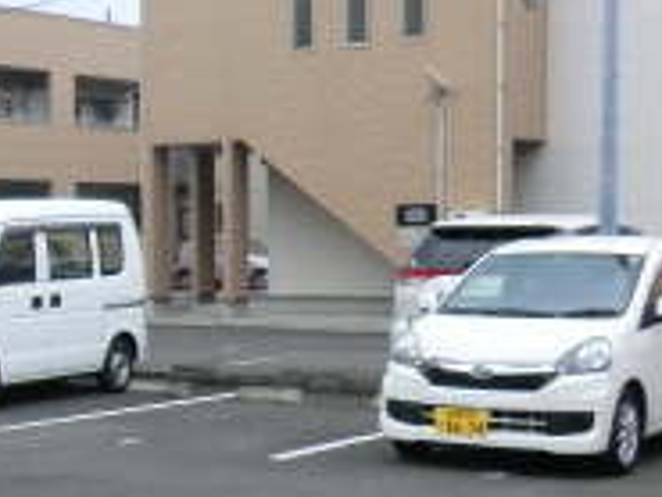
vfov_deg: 17.7
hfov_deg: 21.2
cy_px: 393
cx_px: -218
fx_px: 1588
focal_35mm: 83
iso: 80
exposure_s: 1/250
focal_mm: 4.3
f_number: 3.2
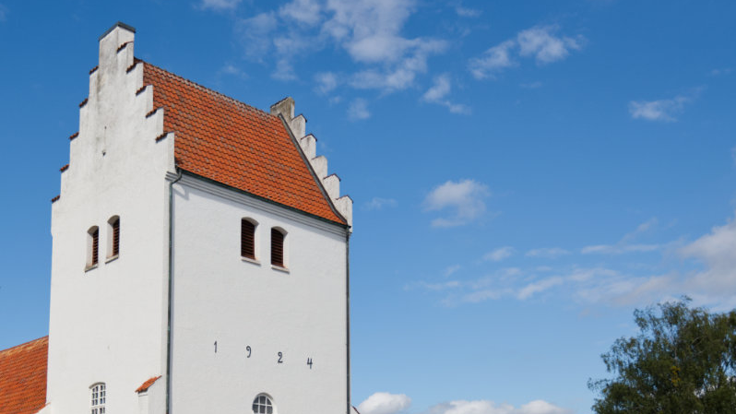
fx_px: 800
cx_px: 243
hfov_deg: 48.5
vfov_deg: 28.5
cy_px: 315
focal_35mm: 41
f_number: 4
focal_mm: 26
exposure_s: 1/4000
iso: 400
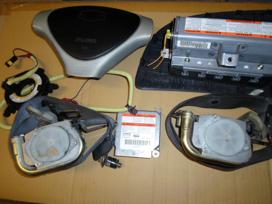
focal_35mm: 25
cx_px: 136
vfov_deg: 54.9
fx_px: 196
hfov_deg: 69.4
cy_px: 102
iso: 100
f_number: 2.5
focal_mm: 4.5
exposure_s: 1/30
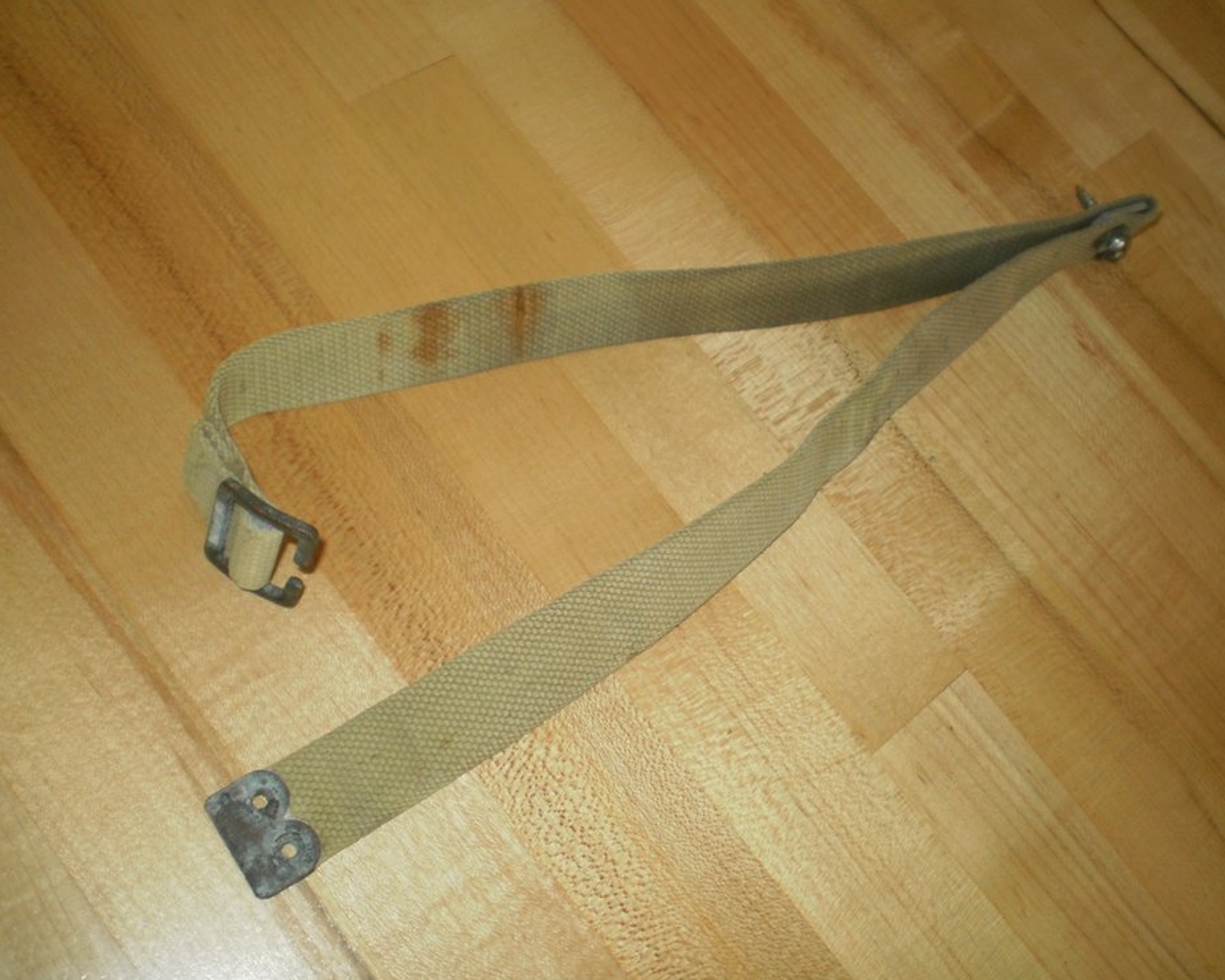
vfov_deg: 39.2
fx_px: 1378
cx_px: 646
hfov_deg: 47.9
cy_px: 494
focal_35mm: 38
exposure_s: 1/30
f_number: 3.1
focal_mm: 6.3
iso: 125
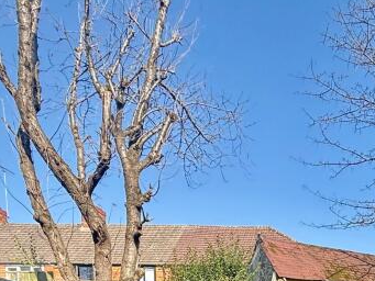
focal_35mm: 42
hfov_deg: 41.5
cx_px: 331
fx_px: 455
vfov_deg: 26.8
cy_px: 398
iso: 50
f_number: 2.2
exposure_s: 1/554
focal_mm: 2.22
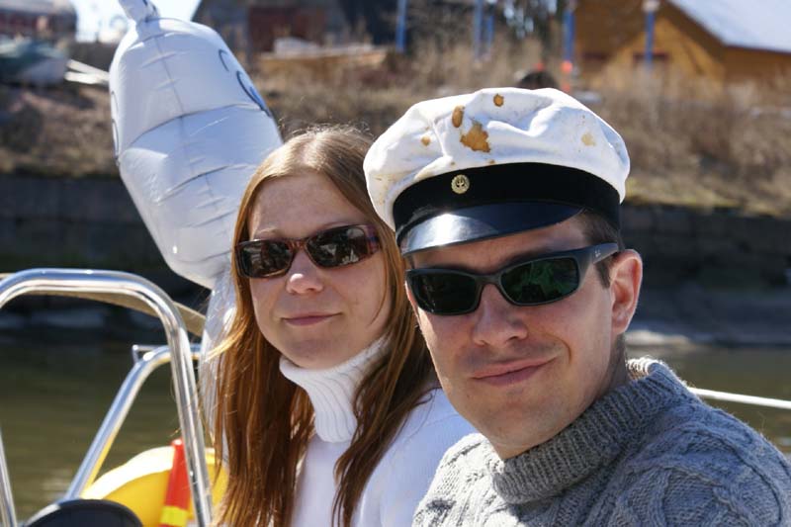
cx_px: 396
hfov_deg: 19.5
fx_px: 2306
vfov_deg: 13.0
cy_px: 264
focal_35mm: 105
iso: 100
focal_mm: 70
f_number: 8
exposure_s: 1/160
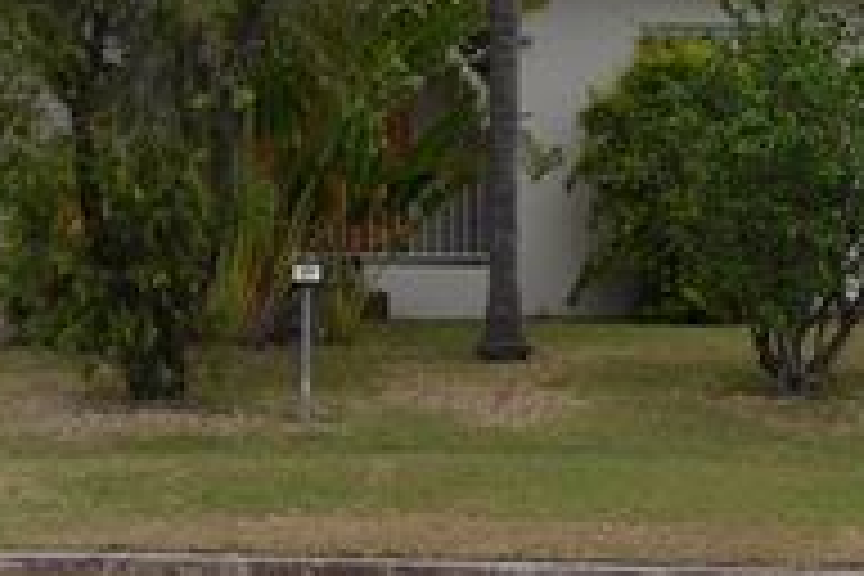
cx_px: 396
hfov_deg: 23.1
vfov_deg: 15.5
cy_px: 169
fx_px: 2112
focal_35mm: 88
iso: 100
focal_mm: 24
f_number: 6.3
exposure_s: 1/160
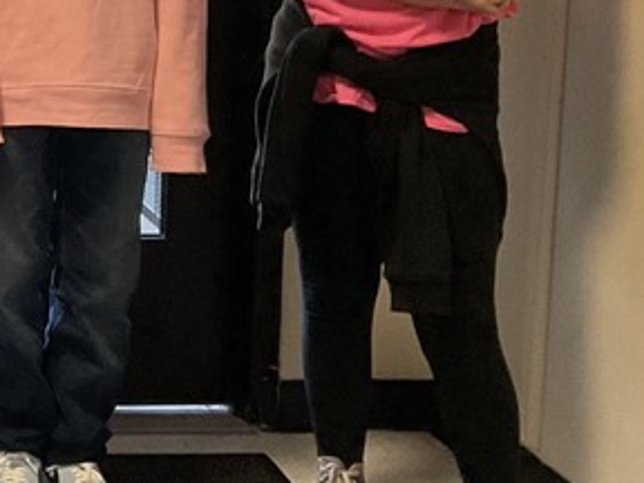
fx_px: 1916
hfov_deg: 16.8
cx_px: -398
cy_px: -78
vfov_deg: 14.0
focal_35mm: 103
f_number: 1.8
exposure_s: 1/60
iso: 160
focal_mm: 3
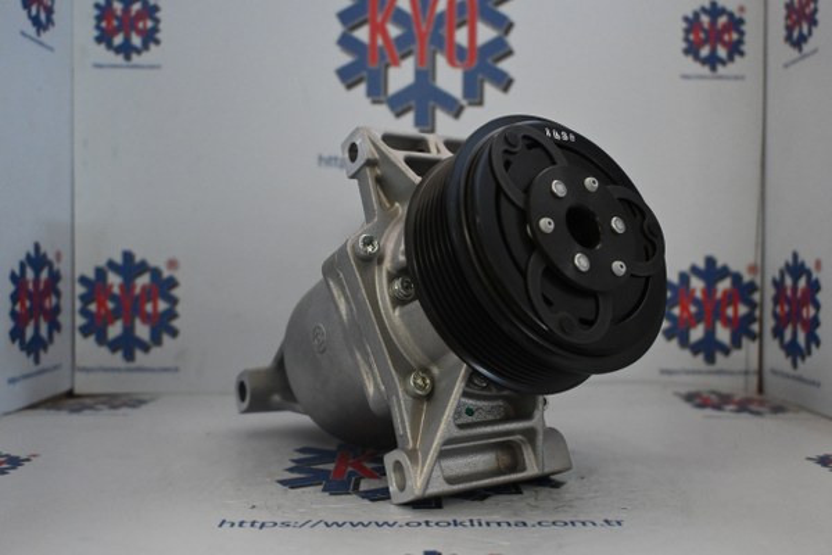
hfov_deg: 55.1
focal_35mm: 34
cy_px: 278
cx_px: 416
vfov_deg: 38.4
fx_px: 797
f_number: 4.2
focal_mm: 23
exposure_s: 1/60
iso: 3200
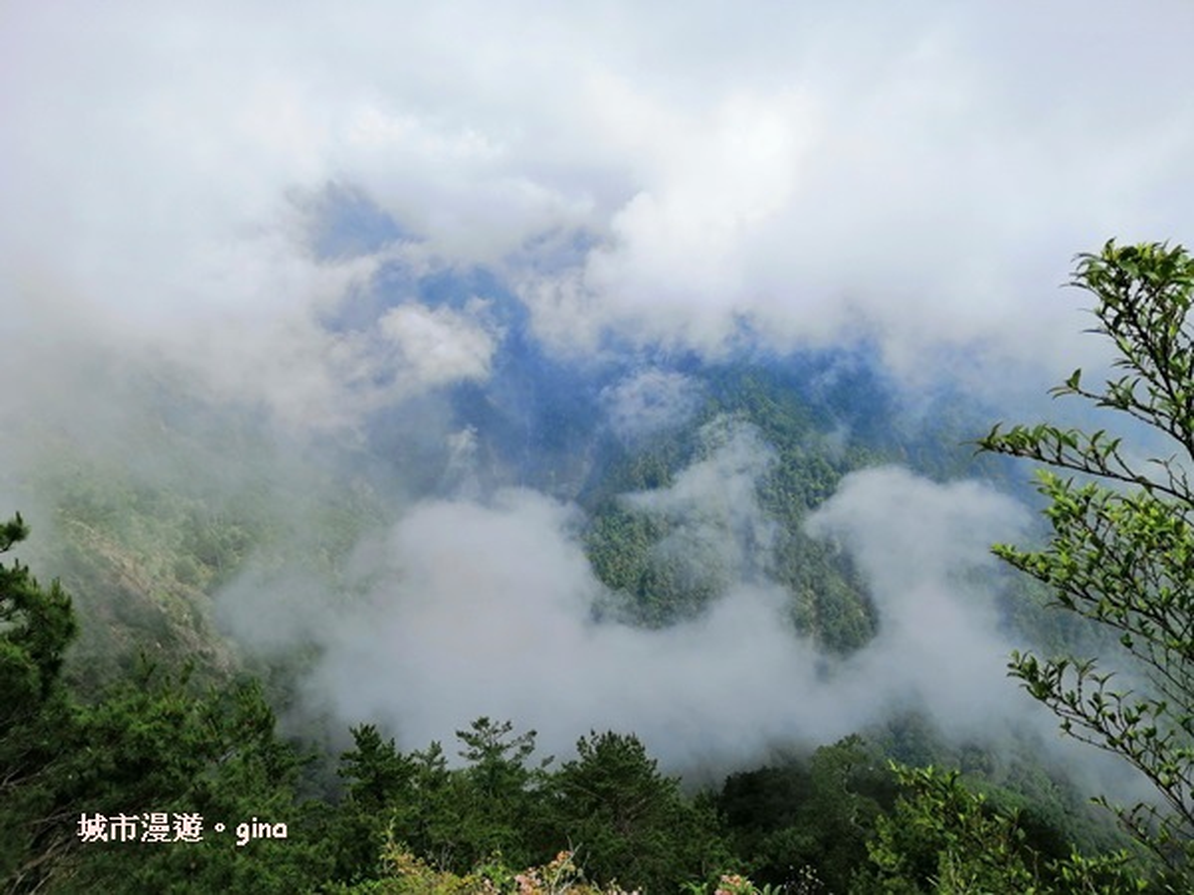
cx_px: 597
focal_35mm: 26
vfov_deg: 53.1
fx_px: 897
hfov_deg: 67.3
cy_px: 448
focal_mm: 3.81
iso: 50
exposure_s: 1/754
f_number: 2.2
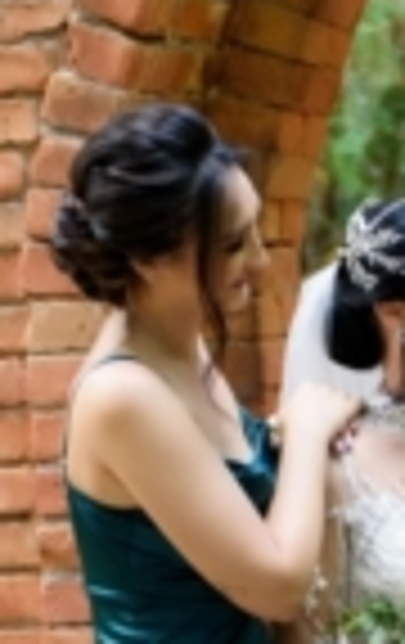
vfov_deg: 11.4
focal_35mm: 178
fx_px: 3128
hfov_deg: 7.3
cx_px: 630
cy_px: 896
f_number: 2.8
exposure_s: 1/320
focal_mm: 50
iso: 720
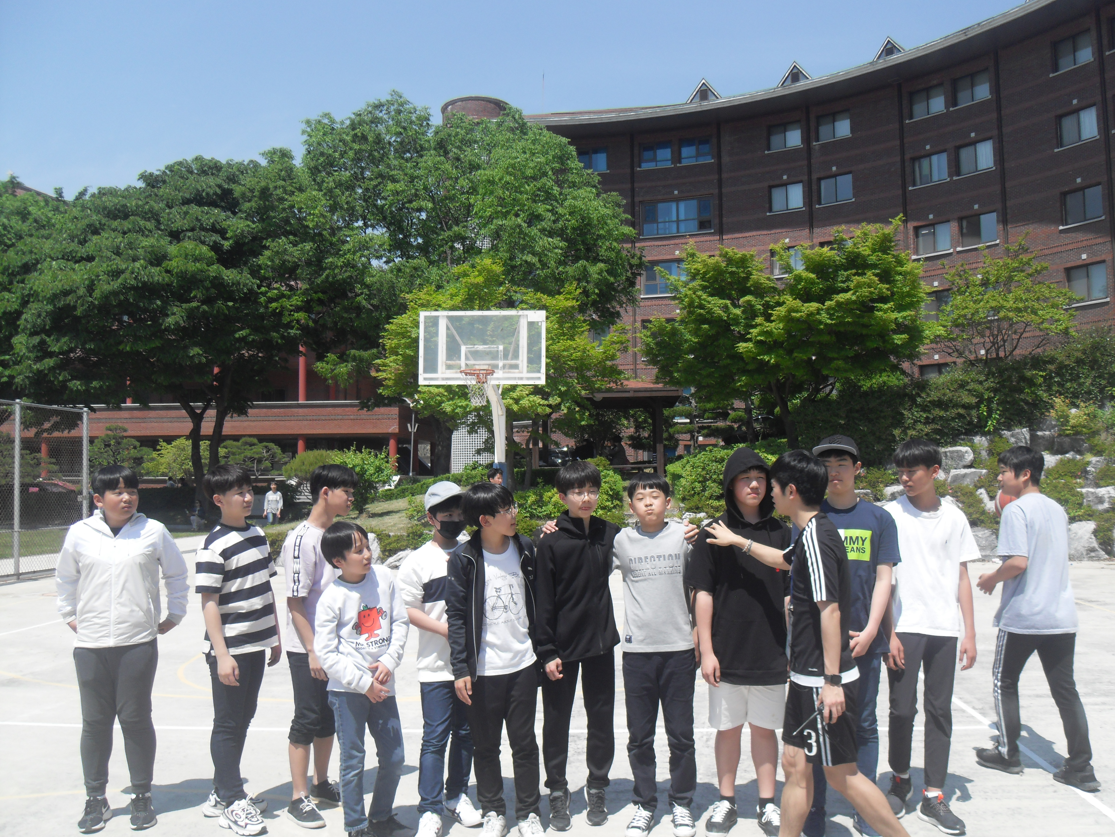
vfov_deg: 48.2
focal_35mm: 29
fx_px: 934
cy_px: 411
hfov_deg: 61.6
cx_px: 576
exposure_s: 1/350
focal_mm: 6
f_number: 7.1
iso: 80
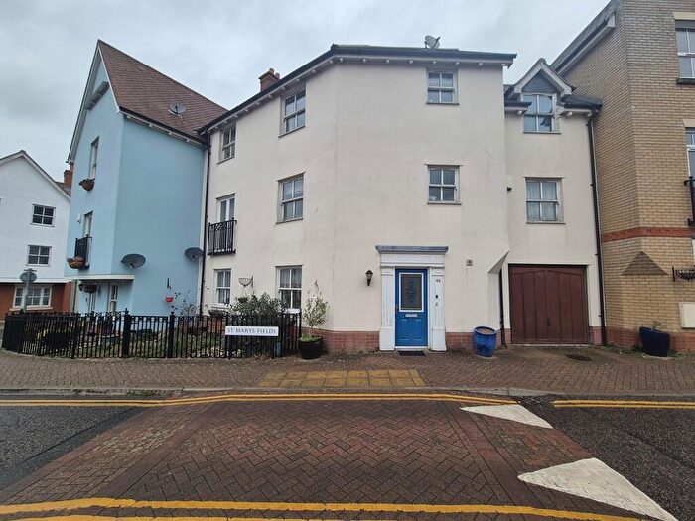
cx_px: 348
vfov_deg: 89.9
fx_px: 261
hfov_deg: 106.2
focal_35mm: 13
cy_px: 260
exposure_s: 1/391
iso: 50
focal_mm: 2.2
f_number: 2.2
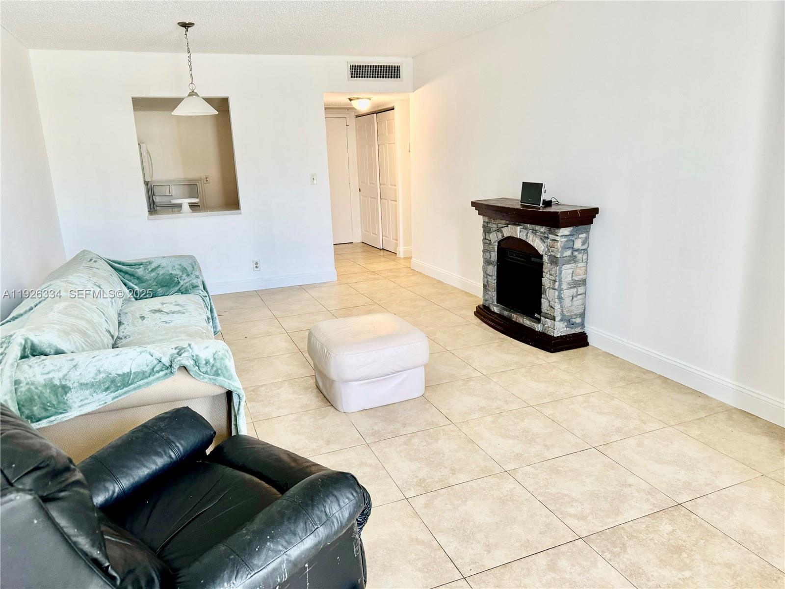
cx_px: 392
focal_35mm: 24
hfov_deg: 71.6
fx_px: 544
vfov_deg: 56.8
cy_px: 294
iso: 200
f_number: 1.78
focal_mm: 6.76
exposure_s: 1/120
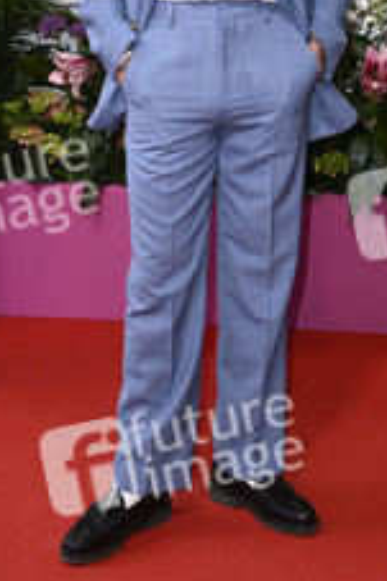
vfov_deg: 19.7
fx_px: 1647
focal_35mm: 102
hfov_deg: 13.4
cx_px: 246
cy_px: 72
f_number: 5.6
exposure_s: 1/250
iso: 500
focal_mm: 58
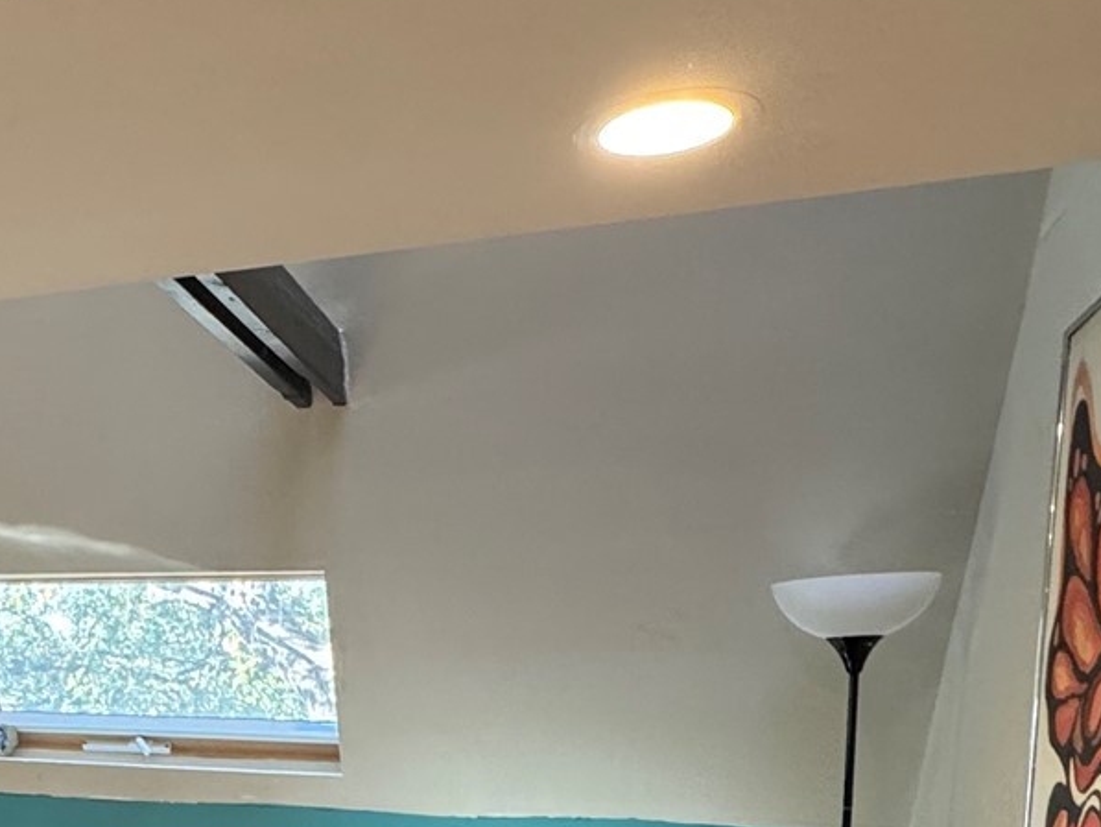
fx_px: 1432
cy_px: 799
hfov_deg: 35.5
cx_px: -127
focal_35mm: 45
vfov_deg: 30.3
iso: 320
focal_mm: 2.22
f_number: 2.2
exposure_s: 1/60
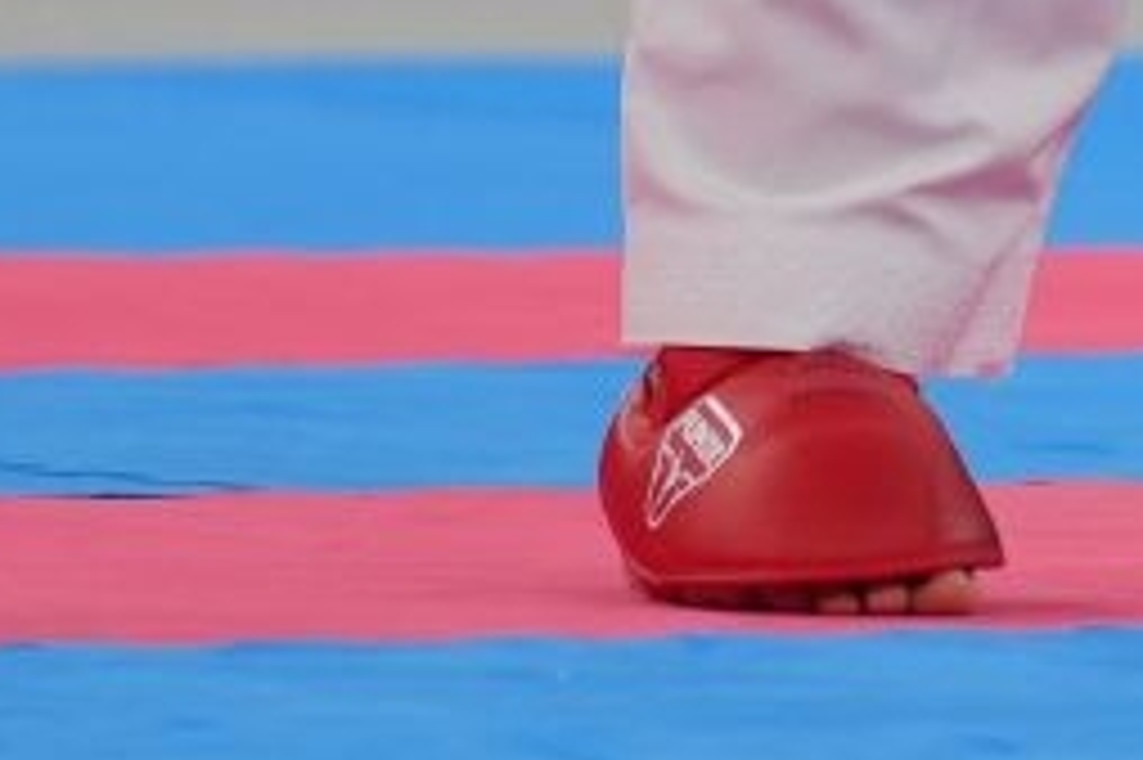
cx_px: 2556
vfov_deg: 1.1
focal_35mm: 1228
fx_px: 38962
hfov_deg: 1.7
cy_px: -1781
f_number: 2.8
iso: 500
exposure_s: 1/1000
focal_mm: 173
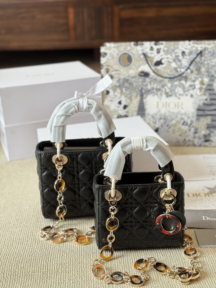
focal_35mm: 48
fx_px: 399
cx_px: 108
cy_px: 144
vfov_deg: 39.7
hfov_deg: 30.3
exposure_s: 1/60
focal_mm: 6.76
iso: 200
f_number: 1.78
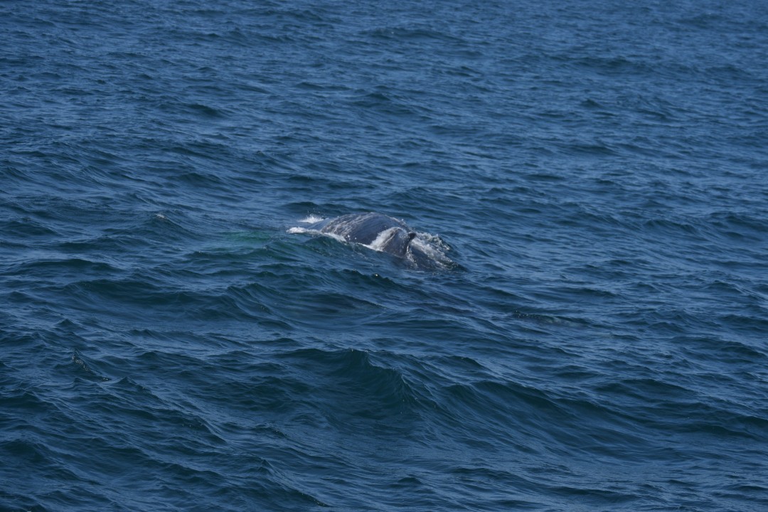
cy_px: 256
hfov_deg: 16.1
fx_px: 2720
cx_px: 384
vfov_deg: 10.8
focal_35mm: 128
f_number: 5.6
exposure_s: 1/1600
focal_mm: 85
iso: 200
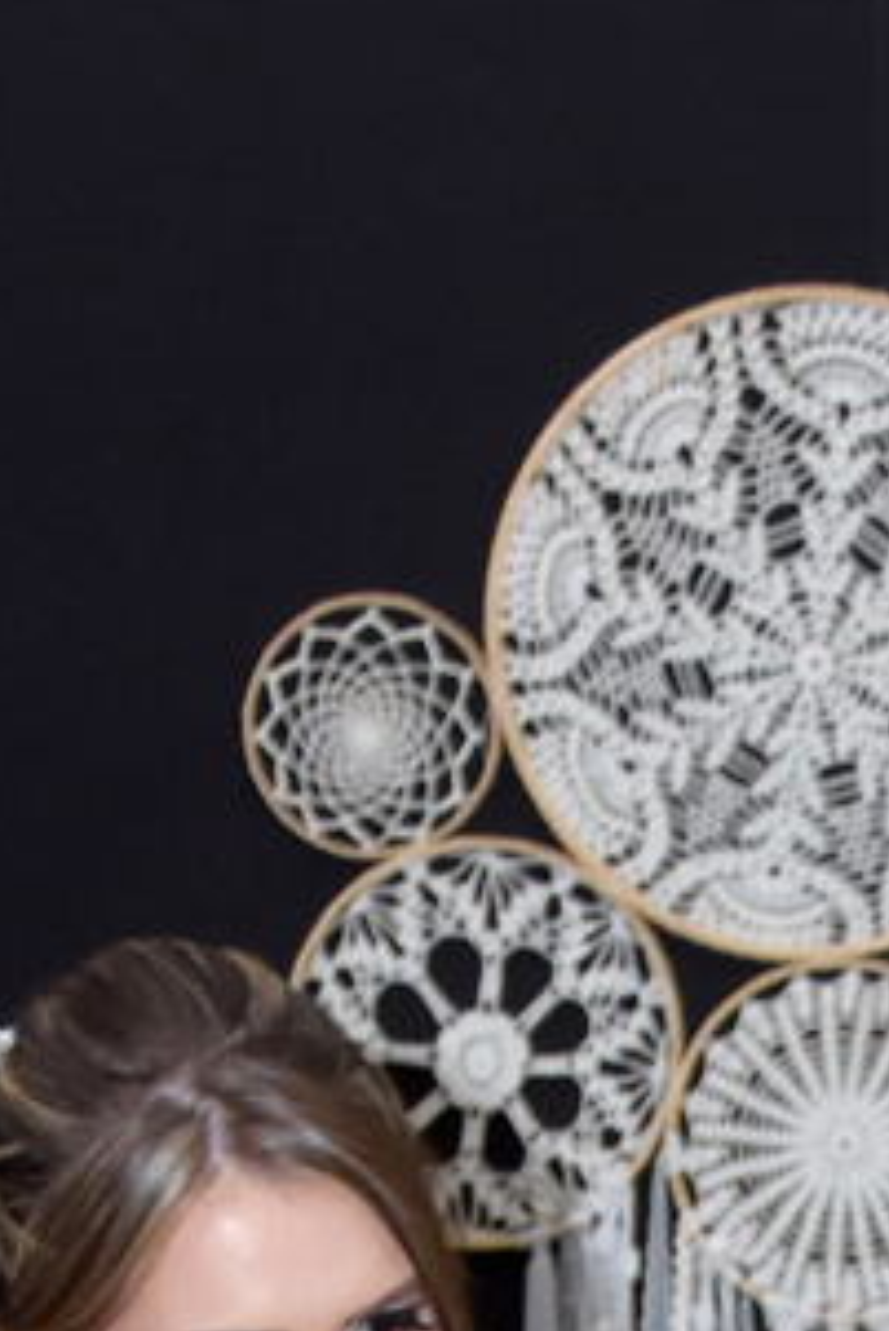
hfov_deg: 6.1
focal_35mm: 224
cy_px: 3029
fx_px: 8287
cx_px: 1146
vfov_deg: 8.5
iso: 800
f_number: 4.5
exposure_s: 1/60
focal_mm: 25
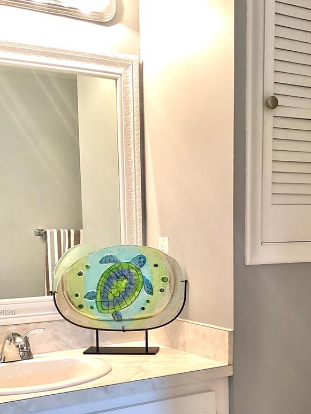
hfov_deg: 30.3
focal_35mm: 48
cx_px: 156
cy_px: 313
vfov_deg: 38.6
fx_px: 575
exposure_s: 1/50
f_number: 2.4
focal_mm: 3.3
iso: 125
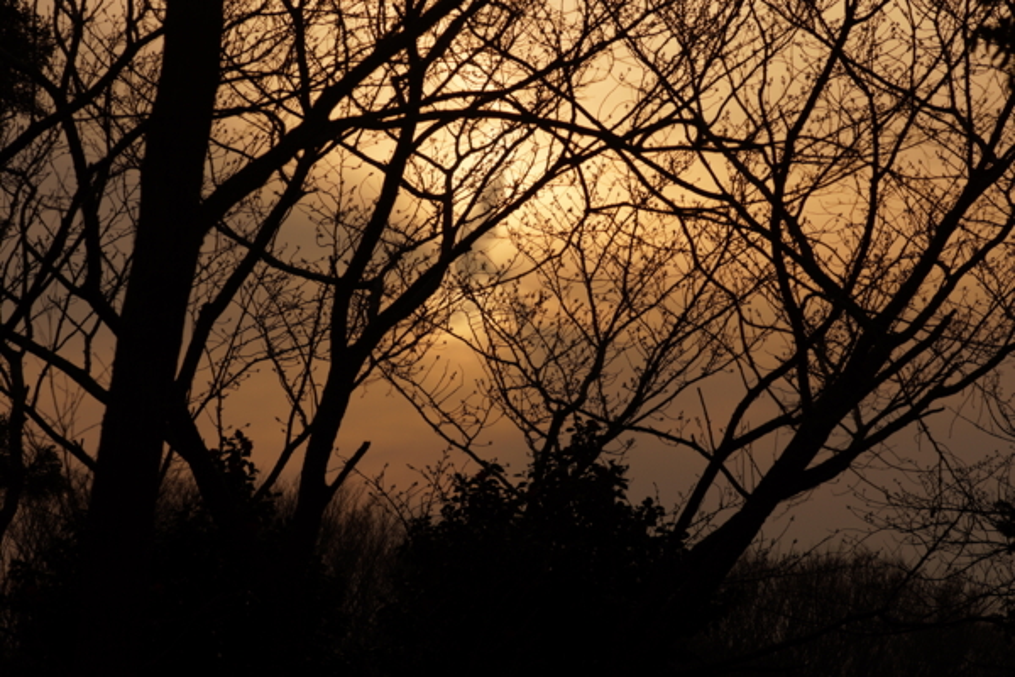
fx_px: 4229
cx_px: 508
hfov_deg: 13.7
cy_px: 338
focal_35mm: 150
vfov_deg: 9.1
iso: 100
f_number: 7.1
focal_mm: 100
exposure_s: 1/800
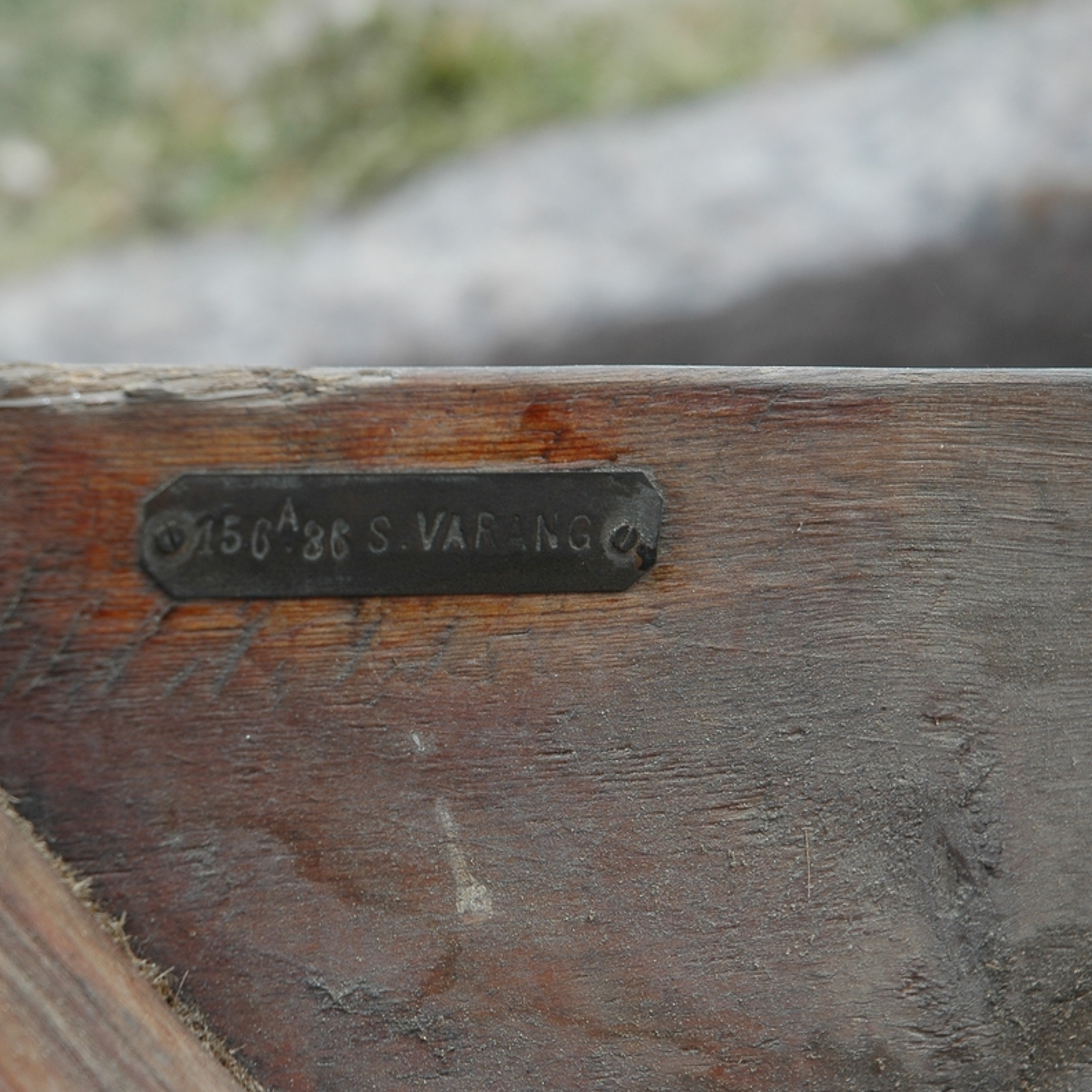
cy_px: 544
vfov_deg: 12.9
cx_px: 450
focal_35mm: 135
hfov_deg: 12.9
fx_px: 4818
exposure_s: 1/160
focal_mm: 70
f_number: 6.3
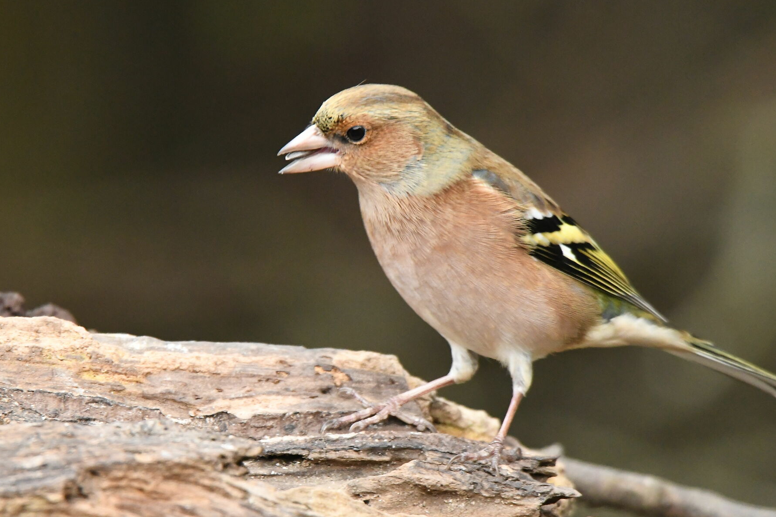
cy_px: 294
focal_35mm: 1210
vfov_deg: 1.1
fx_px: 26080
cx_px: 341
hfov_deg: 1.7
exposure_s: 1/250
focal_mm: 600
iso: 4000
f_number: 6.3
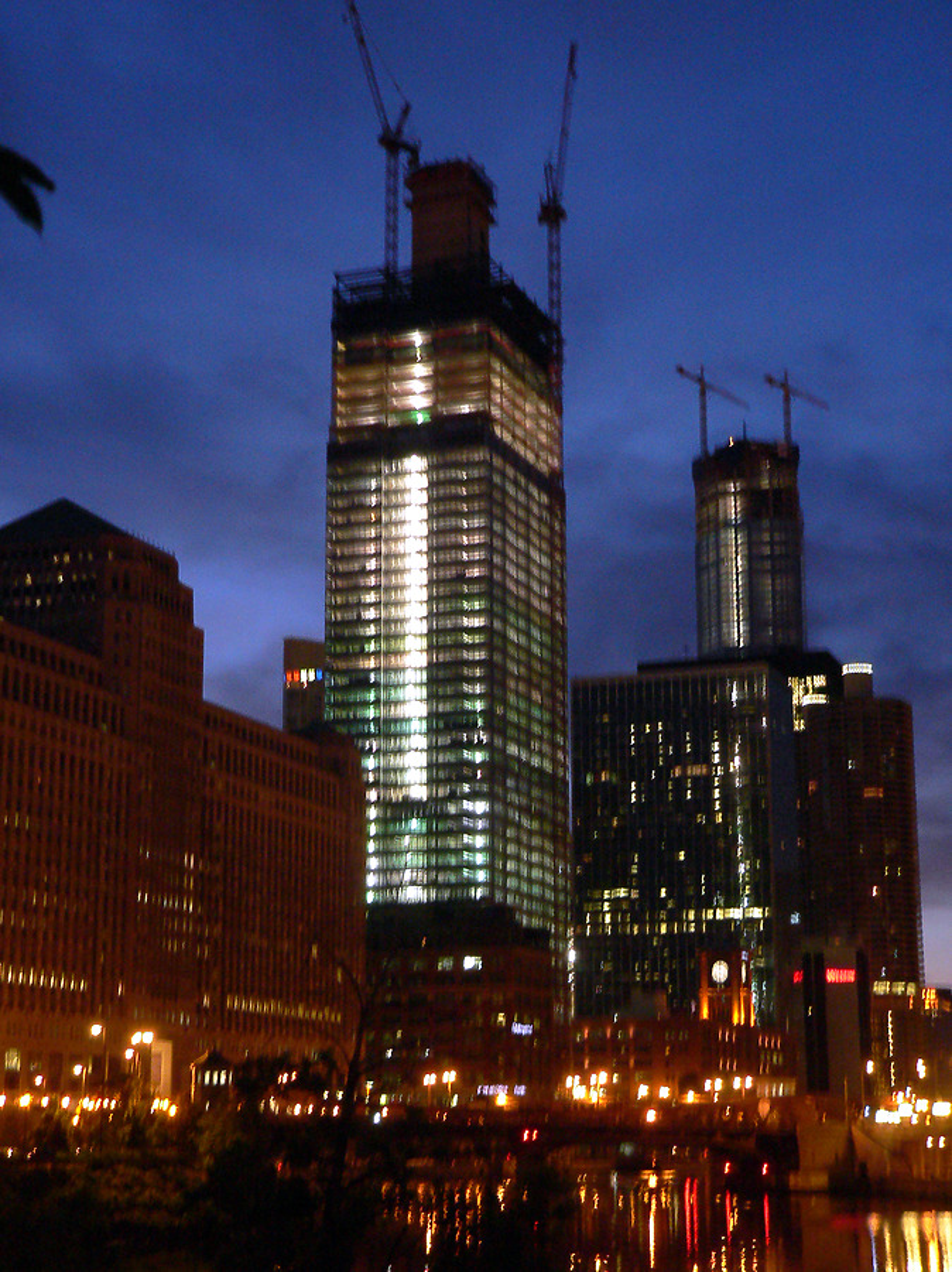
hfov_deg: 24.4
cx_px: 476
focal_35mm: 60
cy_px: 636
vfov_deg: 32.2
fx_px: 2202
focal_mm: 9.9
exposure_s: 1/4
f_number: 2.8
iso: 200
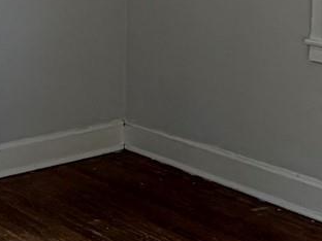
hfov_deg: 21.2
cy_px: 26
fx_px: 856
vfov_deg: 15.9
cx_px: 108
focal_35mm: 92
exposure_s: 1/156
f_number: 2.2
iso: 50
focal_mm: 2.22
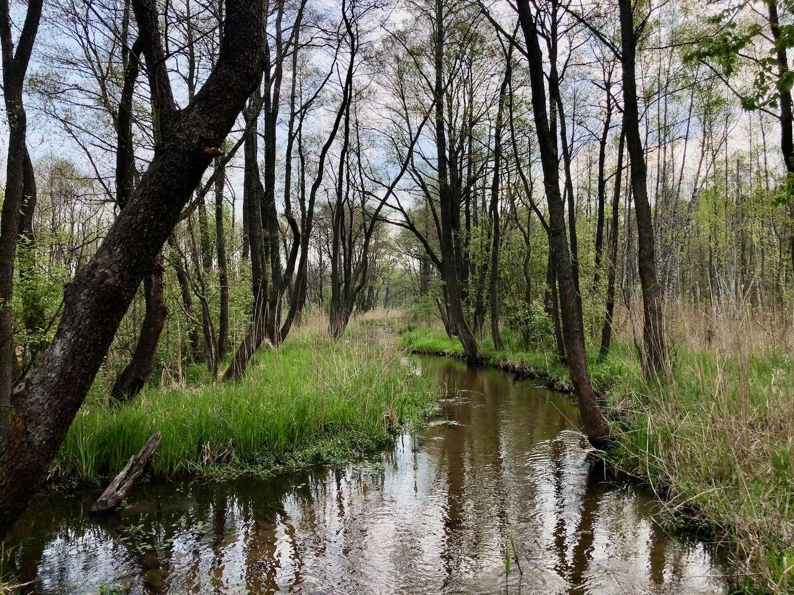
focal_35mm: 28
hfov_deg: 63.4
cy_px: 298
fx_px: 642
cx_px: 397
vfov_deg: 49.7
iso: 20
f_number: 1.8
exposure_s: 1/2114
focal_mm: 3.99
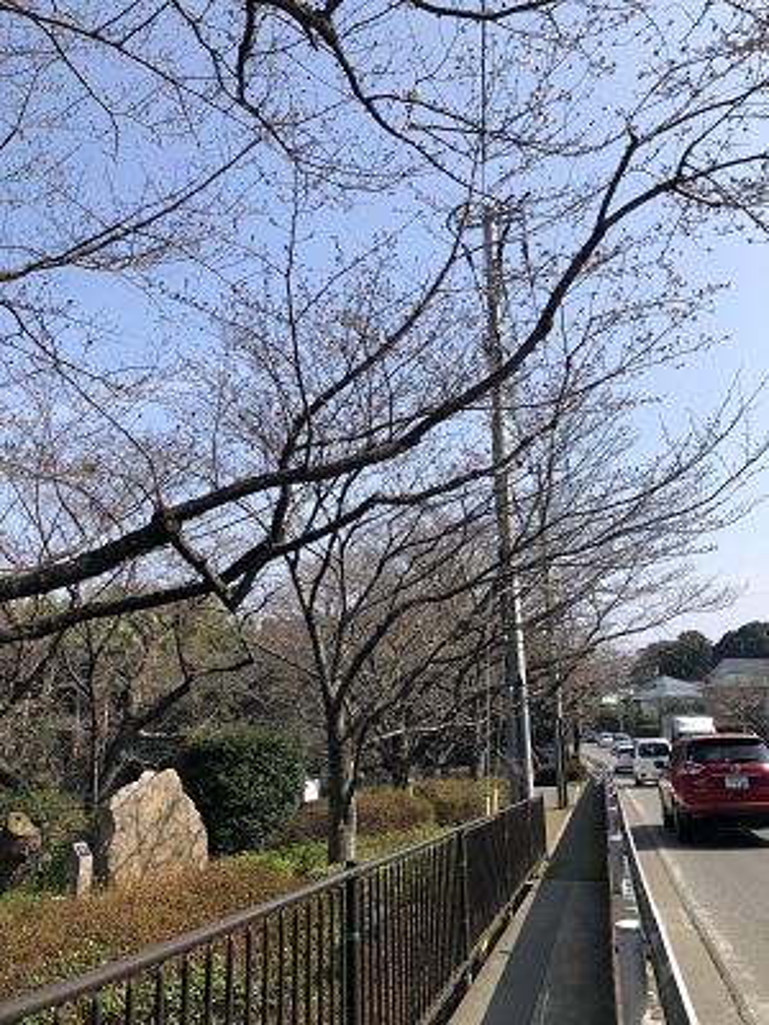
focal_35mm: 28
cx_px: 384
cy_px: 512
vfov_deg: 63.4
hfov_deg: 49.7
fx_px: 829
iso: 20
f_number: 1.8
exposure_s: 1/1799
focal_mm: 3.99
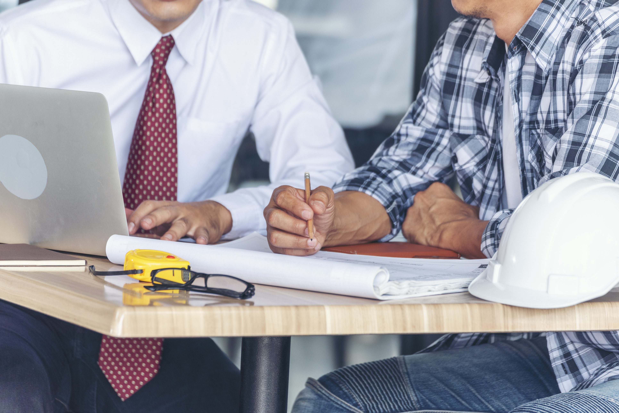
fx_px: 3440
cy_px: 206
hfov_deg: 10.3
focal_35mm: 200
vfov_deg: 6.9
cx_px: 310
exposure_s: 1/400
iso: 400
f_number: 5.3
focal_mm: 200
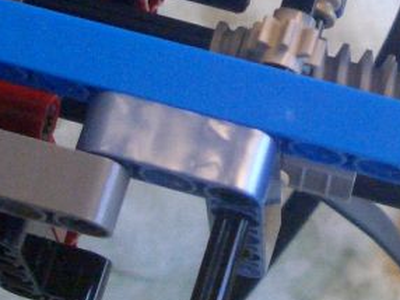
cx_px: 257
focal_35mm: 141
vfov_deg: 10.5
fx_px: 1628
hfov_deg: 14.0
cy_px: 41
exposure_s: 1/80
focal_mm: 5.8
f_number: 2.6
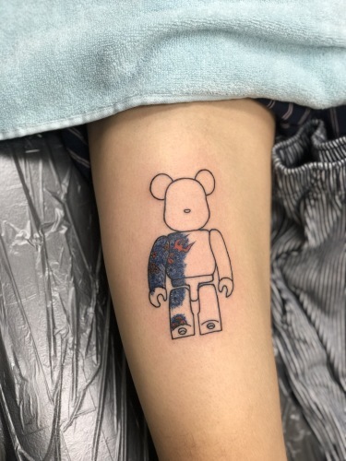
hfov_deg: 28.0
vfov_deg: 36.8
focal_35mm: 52
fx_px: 693
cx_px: 173
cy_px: 230
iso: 80
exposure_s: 1/60
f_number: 2.4
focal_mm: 6
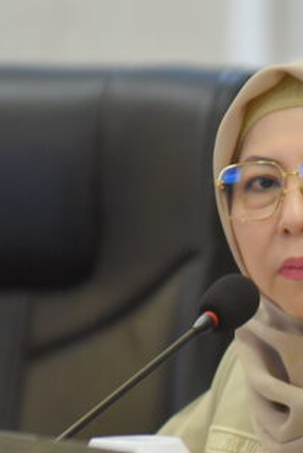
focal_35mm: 658
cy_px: 256
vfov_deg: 3.1
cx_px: 354
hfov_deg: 2.1
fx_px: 8288
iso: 2800
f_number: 2.8
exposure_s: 1/200
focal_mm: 200
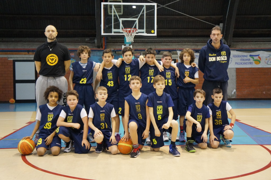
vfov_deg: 33.0
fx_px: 305
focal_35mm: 40
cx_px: 136
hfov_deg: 48.0
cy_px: 90
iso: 2500
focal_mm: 27
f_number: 4
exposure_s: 1/160
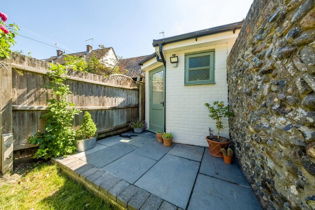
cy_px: 105
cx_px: 158
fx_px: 105
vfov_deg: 90.0
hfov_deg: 112.6
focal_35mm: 12
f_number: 9
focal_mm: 8
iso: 160
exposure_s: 1/400
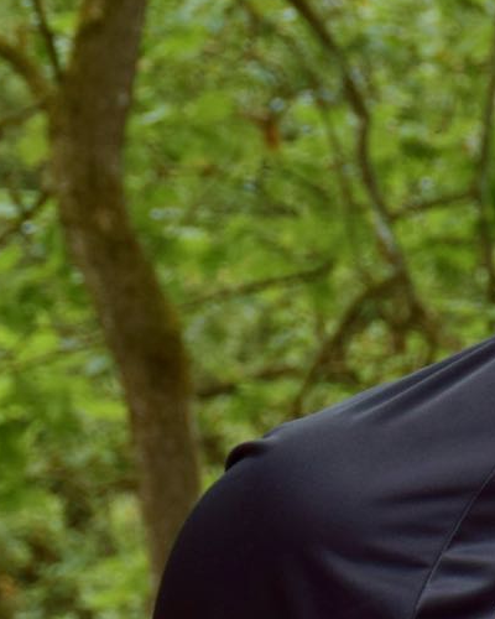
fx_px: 5366
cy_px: 347
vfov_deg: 6.6
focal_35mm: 293
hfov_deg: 5.0
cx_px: 1556
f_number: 6.3
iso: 200
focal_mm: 40
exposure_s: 1/160
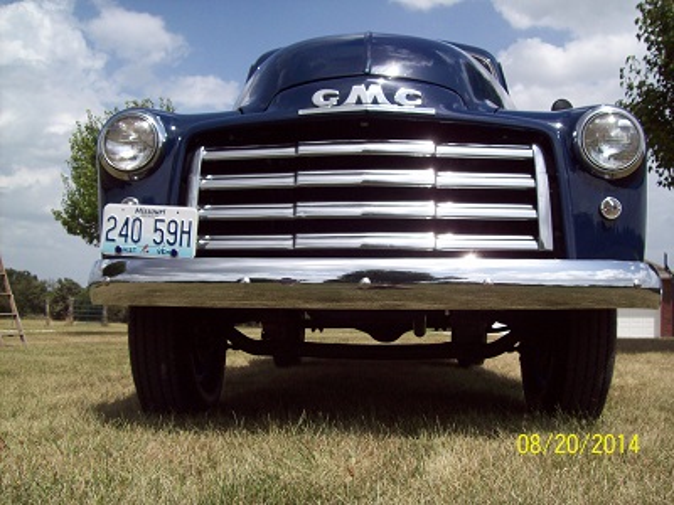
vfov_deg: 39.7
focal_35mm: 36
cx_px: 337
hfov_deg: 51.4
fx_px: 701
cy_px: 252
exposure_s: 1/752
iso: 80
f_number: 4.8
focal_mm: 6
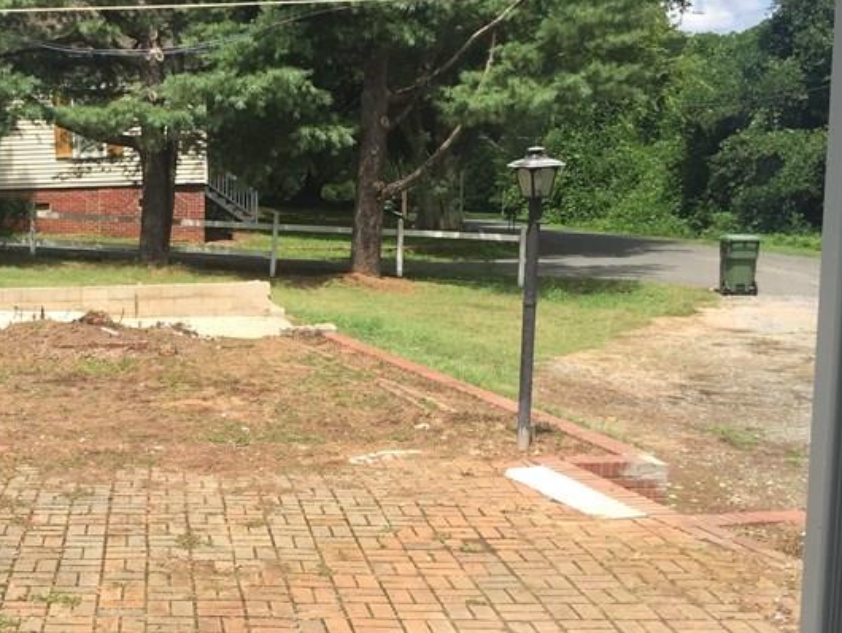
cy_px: 417
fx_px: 1363
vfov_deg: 26.0
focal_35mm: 56
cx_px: 71
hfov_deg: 32.5
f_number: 2.2
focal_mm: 4.15
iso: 32
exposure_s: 1/1464
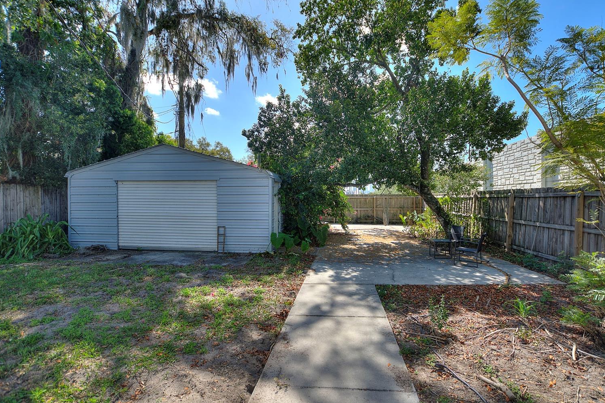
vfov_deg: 73.7
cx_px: 317
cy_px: 195
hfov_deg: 96.7
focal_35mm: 16
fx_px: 269
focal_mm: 10
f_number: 4.5
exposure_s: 1/125
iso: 100
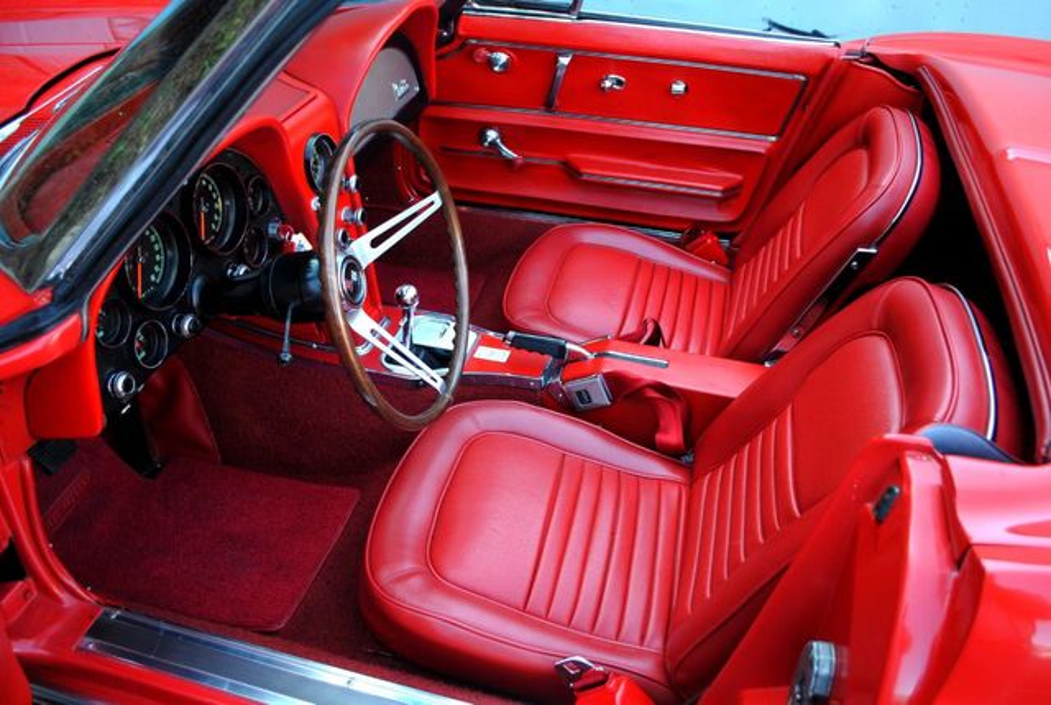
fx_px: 877
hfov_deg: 61.8
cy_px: 352
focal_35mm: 30
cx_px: 526
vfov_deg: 43.8
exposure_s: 1/50
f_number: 3.8
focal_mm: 20
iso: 200
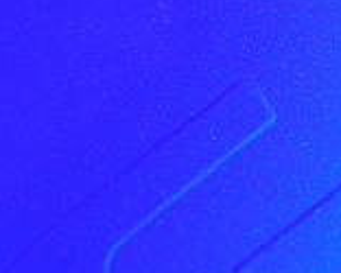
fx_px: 2732
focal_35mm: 271
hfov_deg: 6.8
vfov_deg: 5.7
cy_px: -24
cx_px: 761
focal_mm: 35
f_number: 1.8
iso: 200
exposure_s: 1/4000
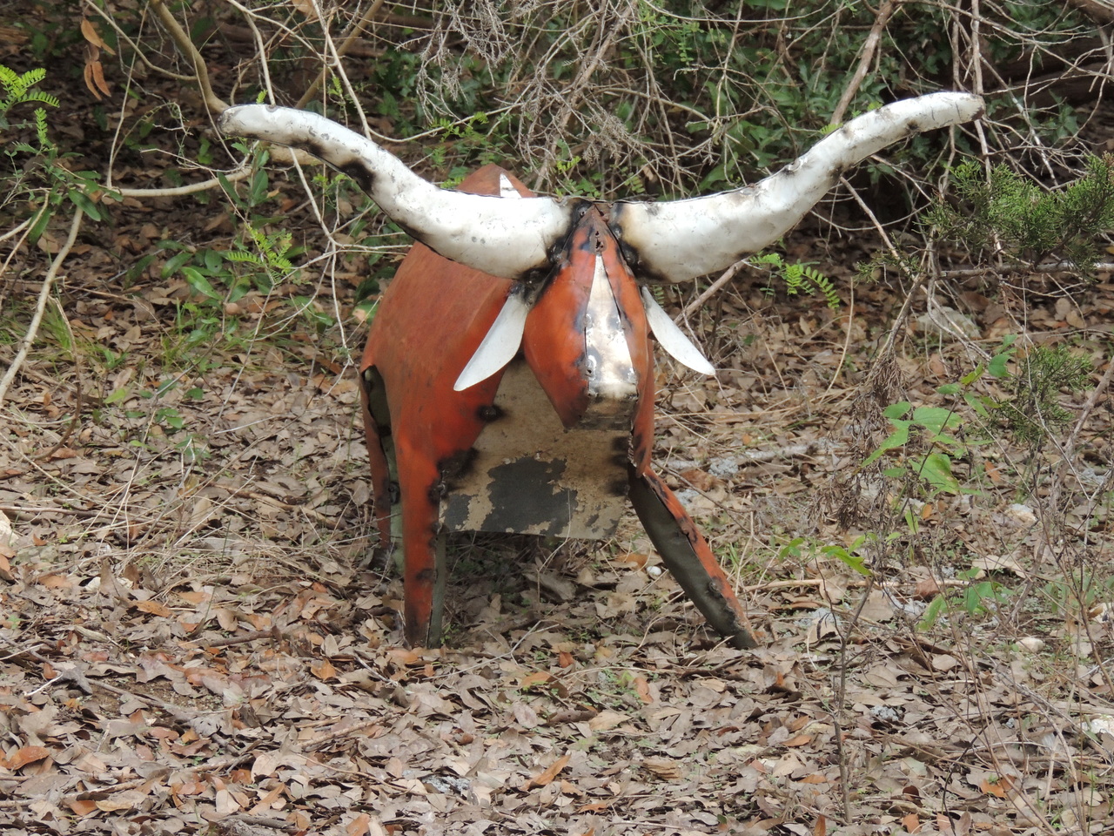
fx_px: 5954
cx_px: 557
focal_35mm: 185
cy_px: 418
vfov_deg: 8.0
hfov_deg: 10.7
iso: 400
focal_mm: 33
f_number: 4.6
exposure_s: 1/320
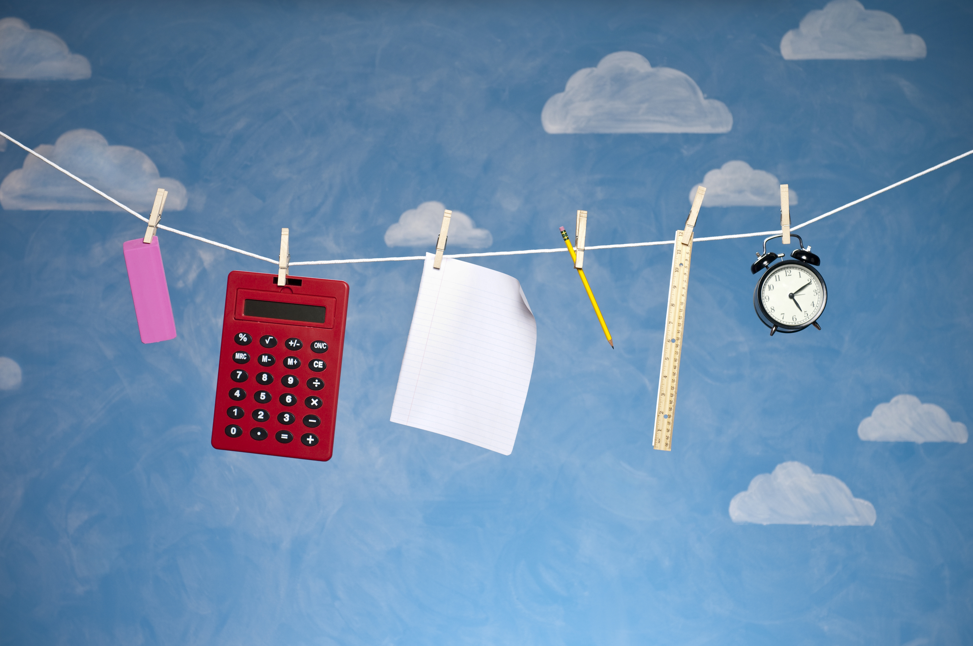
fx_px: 2105
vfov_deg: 17.4
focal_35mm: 78
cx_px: 486
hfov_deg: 26.0
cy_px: 323
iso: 100
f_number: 5.6
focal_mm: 52
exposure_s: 1/180
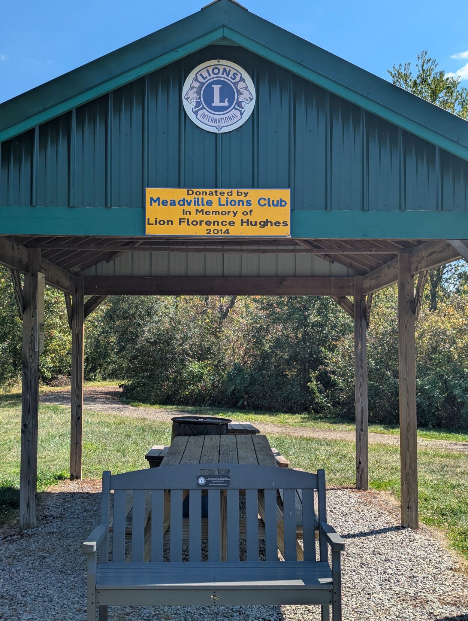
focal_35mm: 48
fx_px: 863
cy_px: 310
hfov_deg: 30.3
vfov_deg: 39.6
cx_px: 234
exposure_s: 1/1727
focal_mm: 6.81
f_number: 1.85
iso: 44
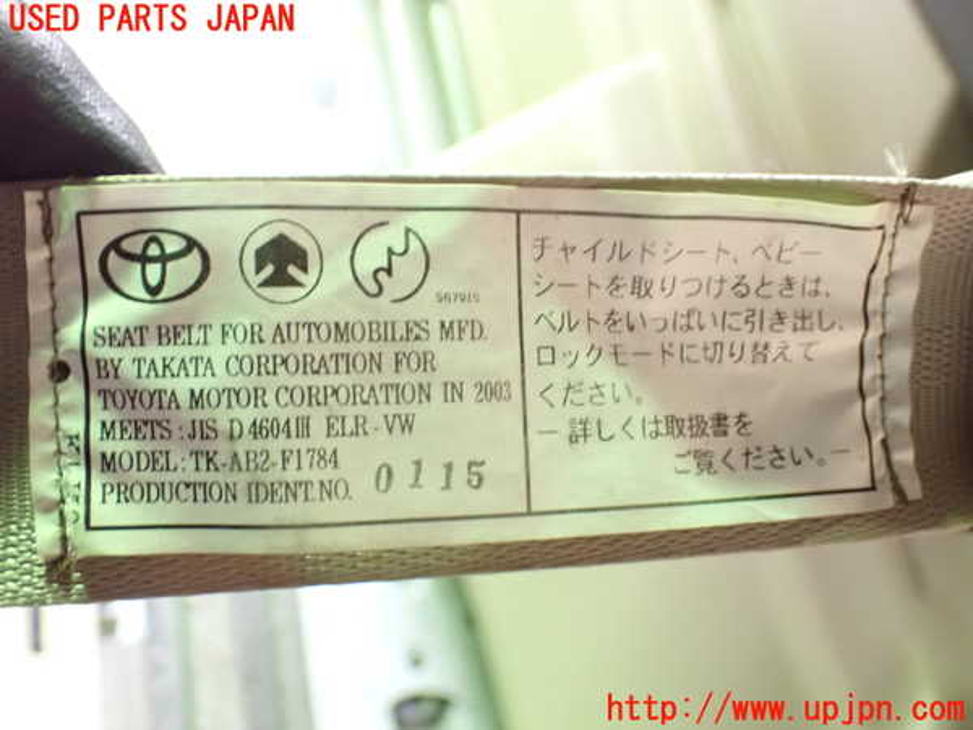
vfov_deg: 35.1
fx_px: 1152
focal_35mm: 41
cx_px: 486
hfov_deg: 45.8
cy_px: 365
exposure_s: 1/20
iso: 1600
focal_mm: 7.31
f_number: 2.8
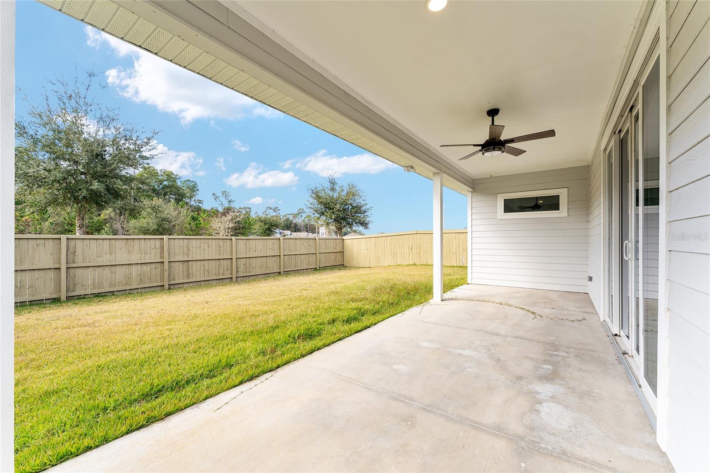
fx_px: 276
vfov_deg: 81.2
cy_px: 236
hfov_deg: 104.3
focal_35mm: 14
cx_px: 355
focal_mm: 14
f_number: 7.1
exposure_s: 1/125
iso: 320
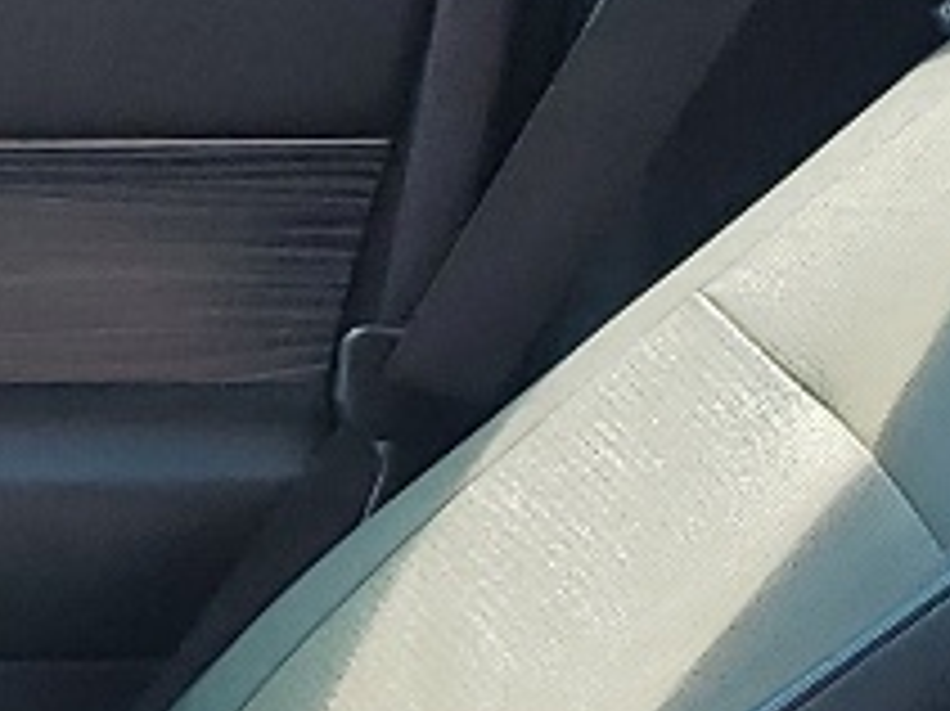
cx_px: -1306
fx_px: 5403
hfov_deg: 9.1
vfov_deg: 7.3
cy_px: 1408
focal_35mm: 197
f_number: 1.5
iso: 50
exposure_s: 1/588
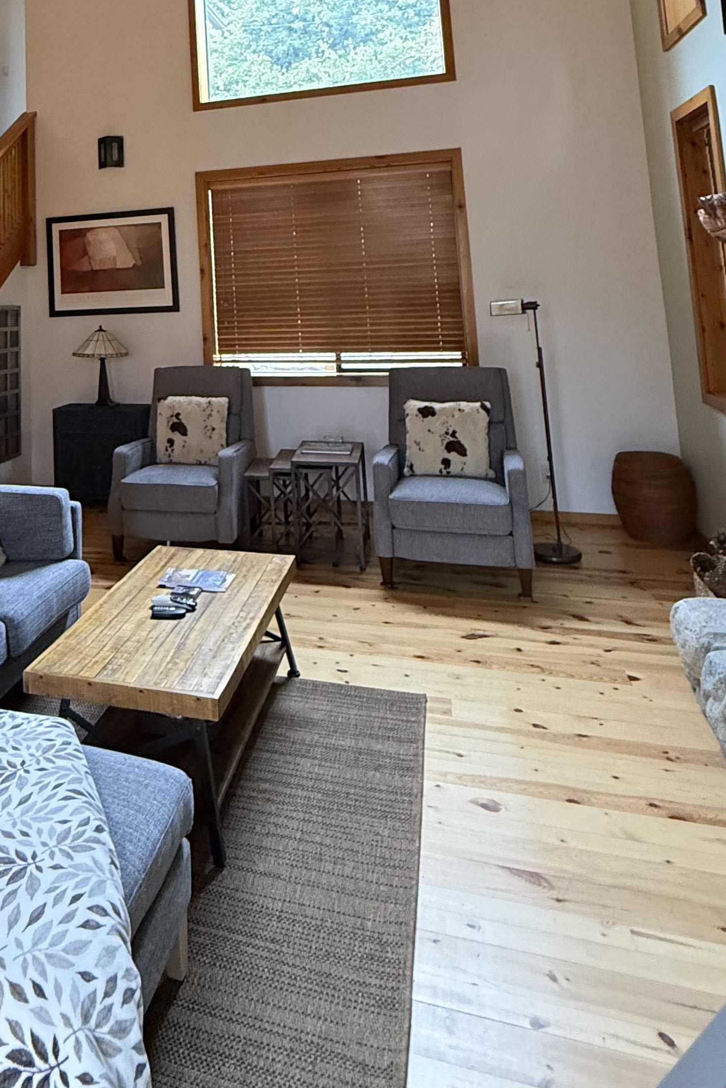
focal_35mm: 27
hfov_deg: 45.5
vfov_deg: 61.1
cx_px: 146
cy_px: 197
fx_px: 816
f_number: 2.2
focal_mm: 2.22
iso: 500
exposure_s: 1/60
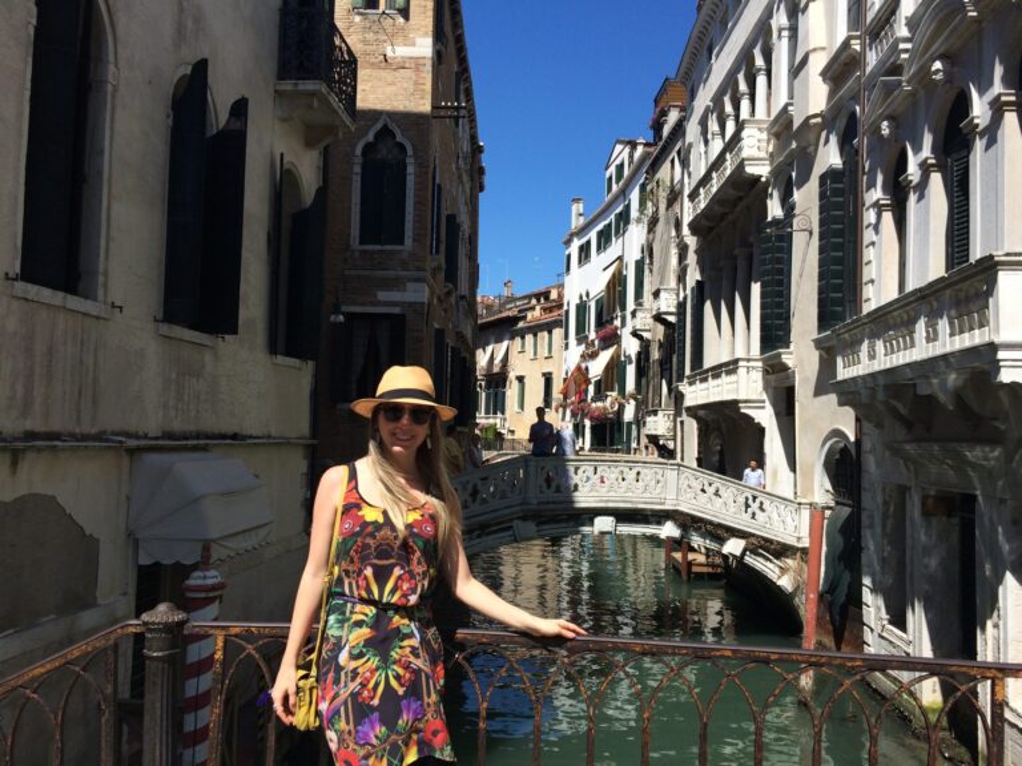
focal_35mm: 29
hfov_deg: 61.7
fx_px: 856
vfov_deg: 48.2
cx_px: 511
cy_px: 383
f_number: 2.2
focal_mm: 4.15
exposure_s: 1/2160
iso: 32
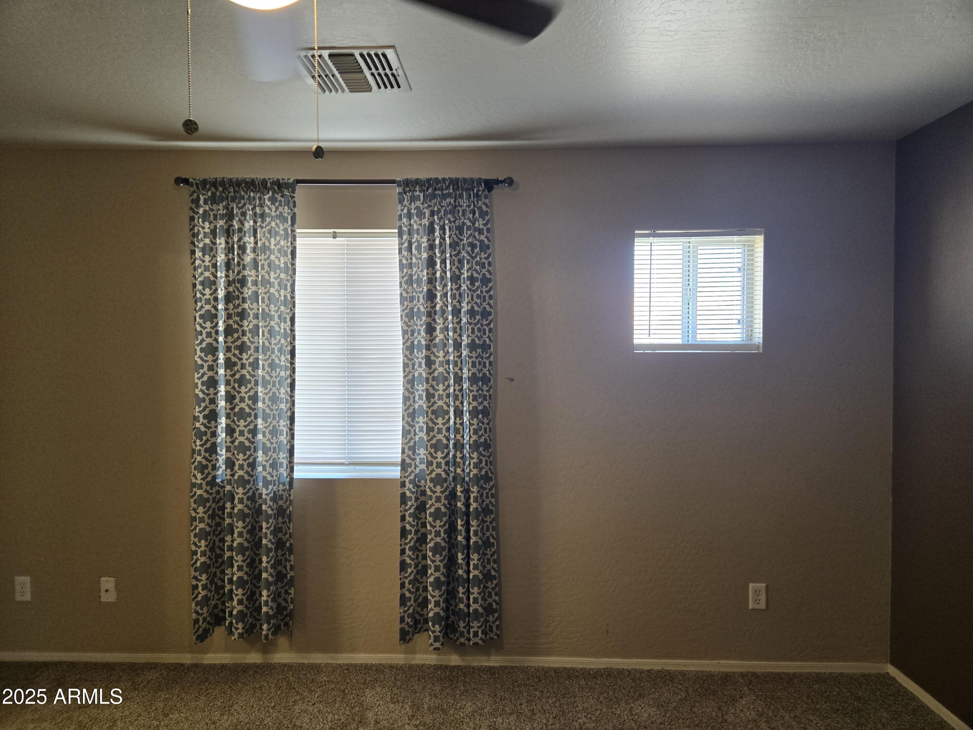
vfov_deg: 58.9
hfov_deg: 73.9
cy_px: 365
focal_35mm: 23
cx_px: 486
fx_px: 646
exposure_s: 1/120
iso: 200
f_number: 1.8
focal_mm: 5.4
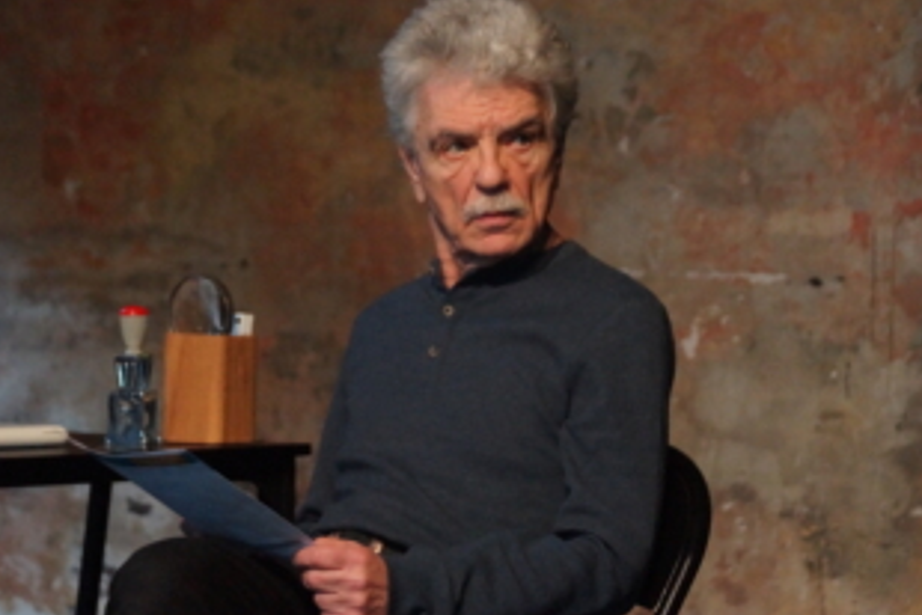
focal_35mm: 174
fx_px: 4458
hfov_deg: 11.8
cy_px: 305
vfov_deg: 7.9
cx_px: 363
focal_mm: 90
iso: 3200
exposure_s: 1/160
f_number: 5.6
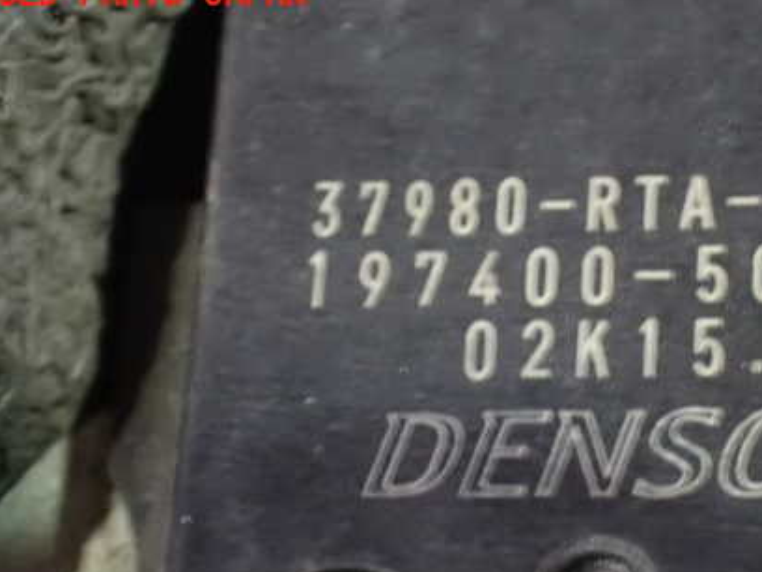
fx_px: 3236
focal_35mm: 147
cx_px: 527
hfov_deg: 13.4
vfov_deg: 10.1
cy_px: 391
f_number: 4.9
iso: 1600
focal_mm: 18
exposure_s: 1/8
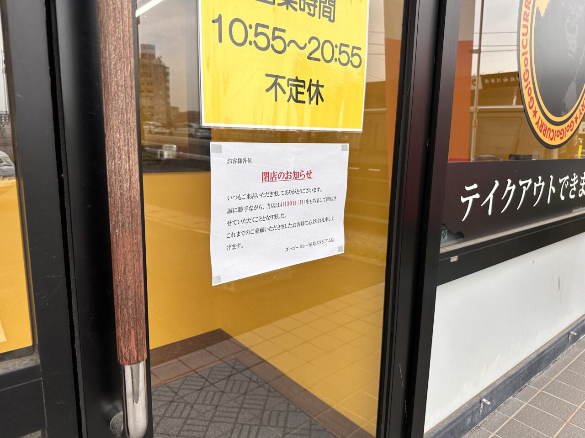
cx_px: 292
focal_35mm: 24
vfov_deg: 56.8
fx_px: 406
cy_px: 219
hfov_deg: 71.6
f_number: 1.78
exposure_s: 1/822
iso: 80
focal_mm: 6.86
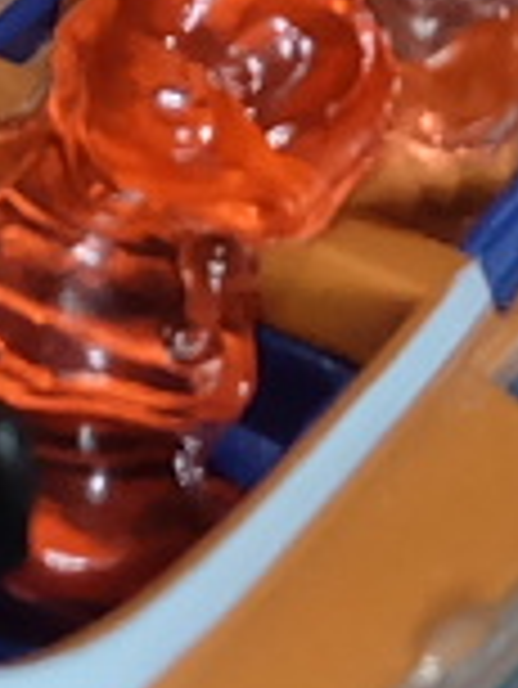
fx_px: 5340
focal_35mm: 268
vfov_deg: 7.0
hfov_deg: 4.8
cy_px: -863
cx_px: -1815
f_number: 3.5
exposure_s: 1/60
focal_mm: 16
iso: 2000
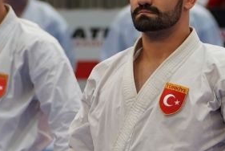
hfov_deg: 2.9
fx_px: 4442
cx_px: 364
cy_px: 275
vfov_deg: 1.9
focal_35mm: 710
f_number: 2.8
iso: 640
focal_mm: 111
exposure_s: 1/500
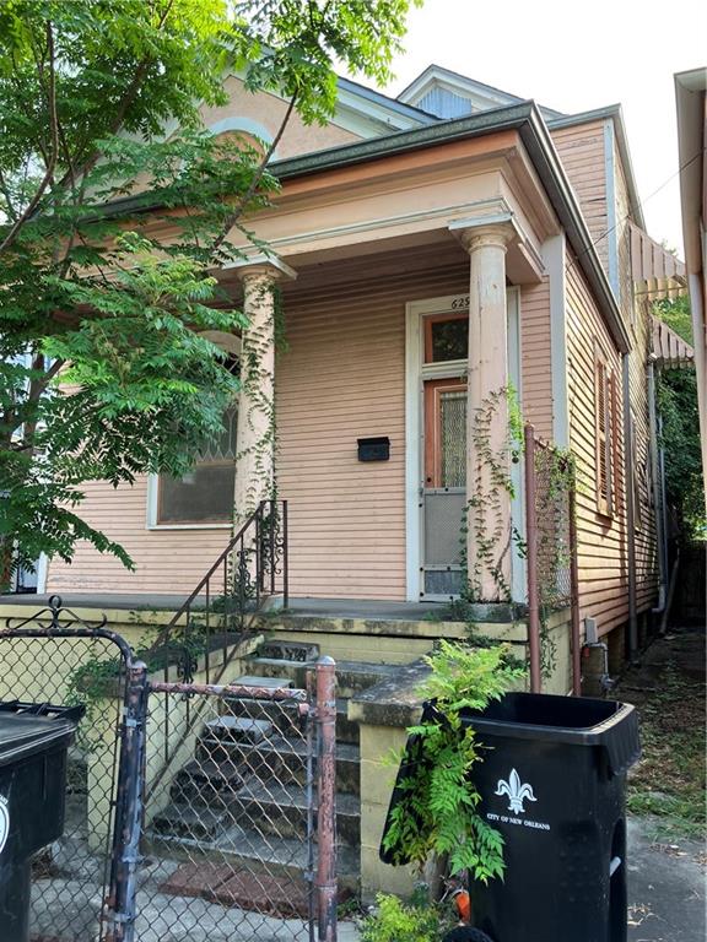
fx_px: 762
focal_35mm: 28
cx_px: 354
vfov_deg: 63.4
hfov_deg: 49.7
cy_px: 471
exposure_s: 1/133
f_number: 1.8
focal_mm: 3.99
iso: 32
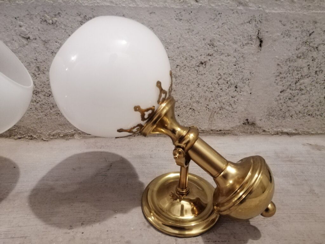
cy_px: 122
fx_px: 253
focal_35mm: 27
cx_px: 162
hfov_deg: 65.3
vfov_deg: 51.4
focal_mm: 3.95
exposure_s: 1/16.7
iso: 800
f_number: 1.8
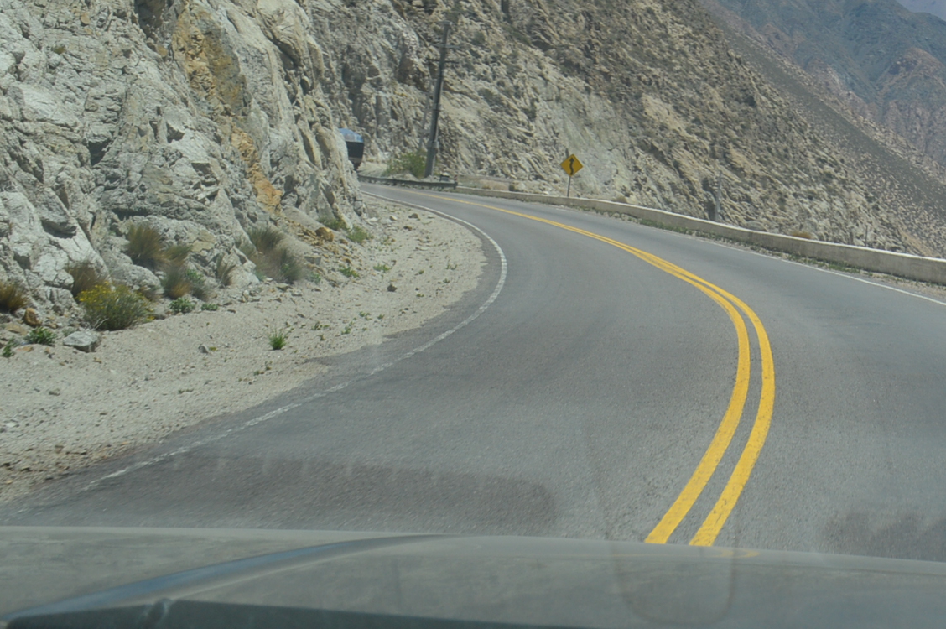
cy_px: -62
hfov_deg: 25.8
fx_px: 1890
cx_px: 1068
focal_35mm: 72
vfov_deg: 18.2
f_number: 8
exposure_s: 1/320
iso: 100
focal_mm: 18
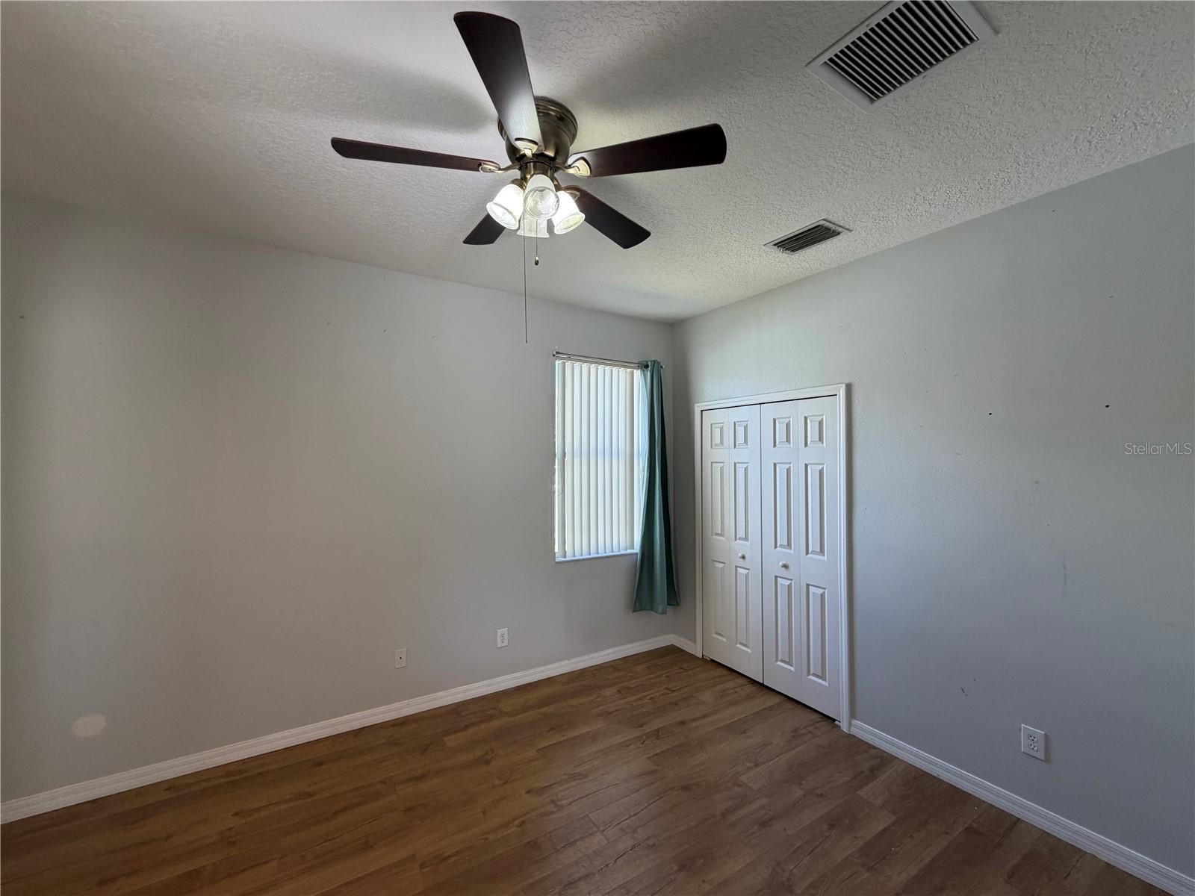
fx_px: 483
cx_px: 598
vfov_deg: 85.7
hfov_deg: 102.1
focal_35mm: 14
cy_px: 448
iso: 200
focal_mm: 2.22
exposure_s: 1/120
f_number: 2.2
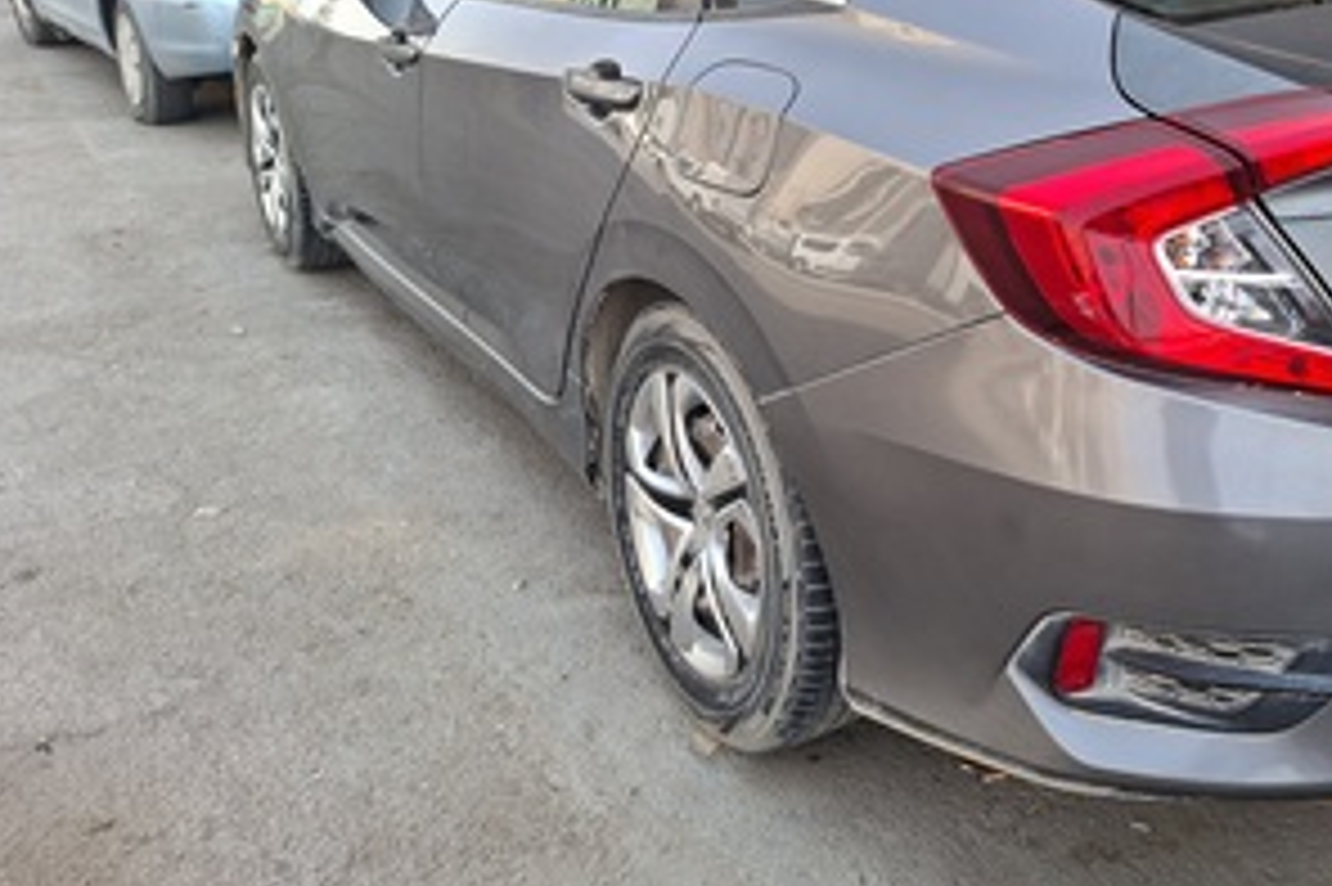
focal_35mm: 37
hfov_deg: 50.0
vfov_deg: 34.5
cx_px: 983
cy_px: 146
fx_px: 1368
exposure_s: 1/294
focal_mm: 5.54
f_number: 1.8
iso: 50
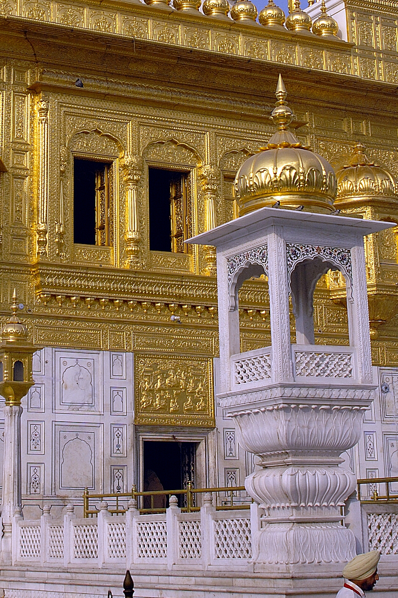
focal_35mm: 78
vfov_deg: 25.2
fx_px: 1296
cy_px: 51
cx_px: 126
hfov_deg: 17.4
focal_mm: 28
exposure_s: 1/750
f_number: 8
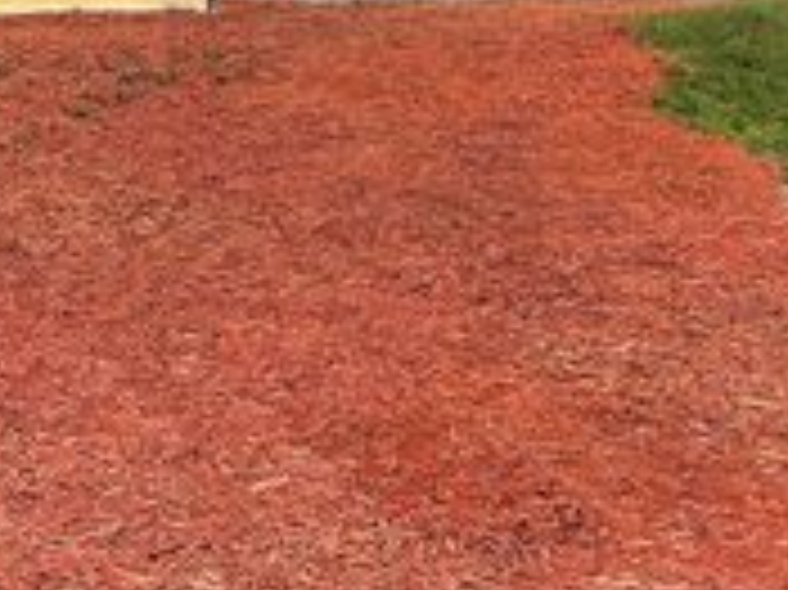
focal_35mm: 83
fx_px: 1888
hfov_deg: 23.6
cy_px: 11
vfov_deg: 17.4
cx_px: 338
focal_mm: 3
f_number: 1.8
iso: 16
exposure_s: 1/3322
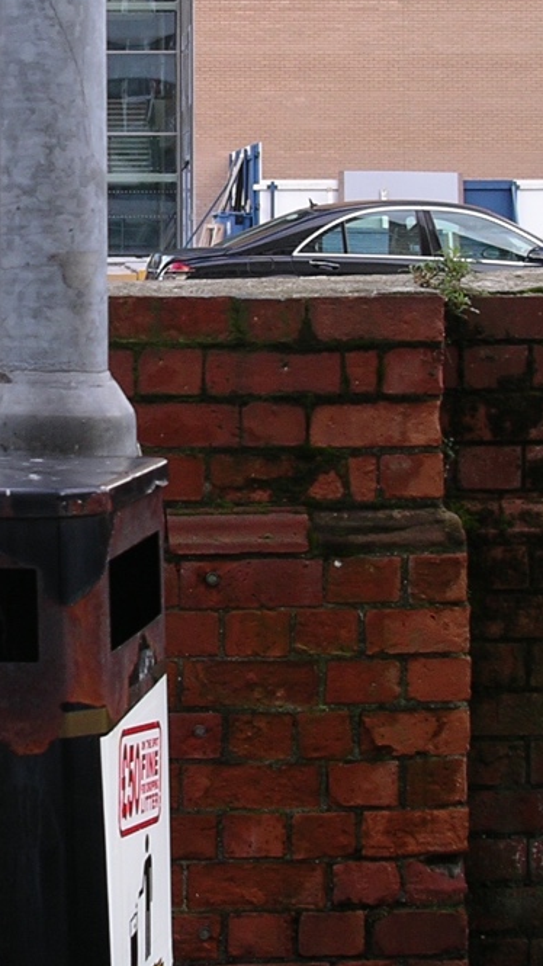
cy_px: 245
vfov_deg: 21.8
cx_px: -15
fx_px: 2483
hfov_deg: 12.3
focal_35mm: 97
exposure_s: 1/50
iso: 64
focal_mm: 7.8
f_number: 2.8
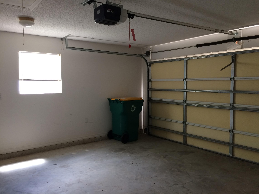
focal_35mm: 29
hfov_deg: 61.7
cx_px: 130
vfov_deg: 48.2
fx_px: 217
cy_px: 97
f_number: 2.2
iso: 80
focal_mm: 4.15
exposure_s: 1/30
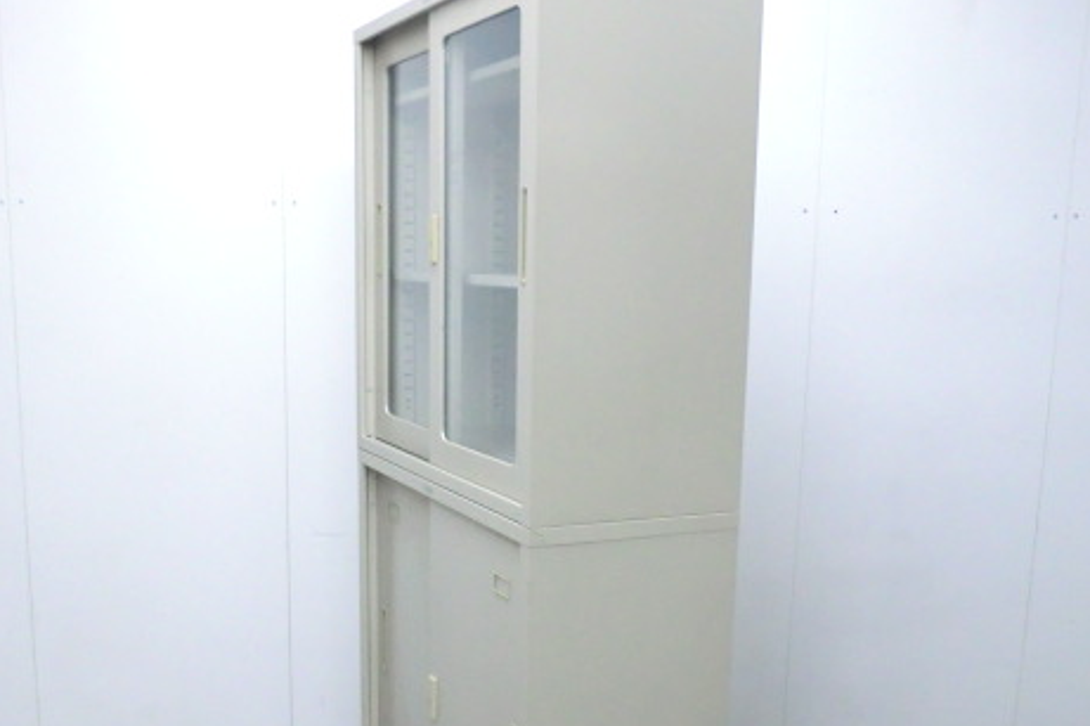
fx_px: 1180
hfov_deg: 49.6
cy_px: 506
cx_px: 527
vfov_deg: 33.8
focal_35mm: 39
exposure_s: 1/60
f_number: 3.2
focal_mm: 4.9
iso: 640
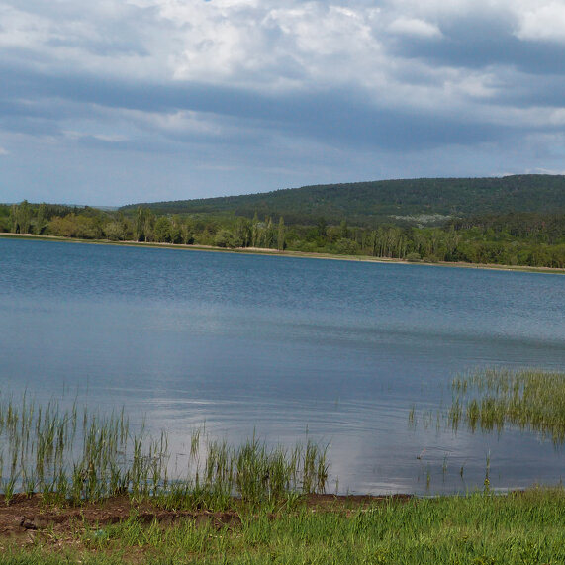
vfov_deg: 21.4
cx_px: 418
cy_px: 285
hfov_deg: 21.2
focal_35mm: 81
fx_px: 1496
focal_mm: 8.7
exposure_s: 1/400
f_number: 5.6
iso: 80
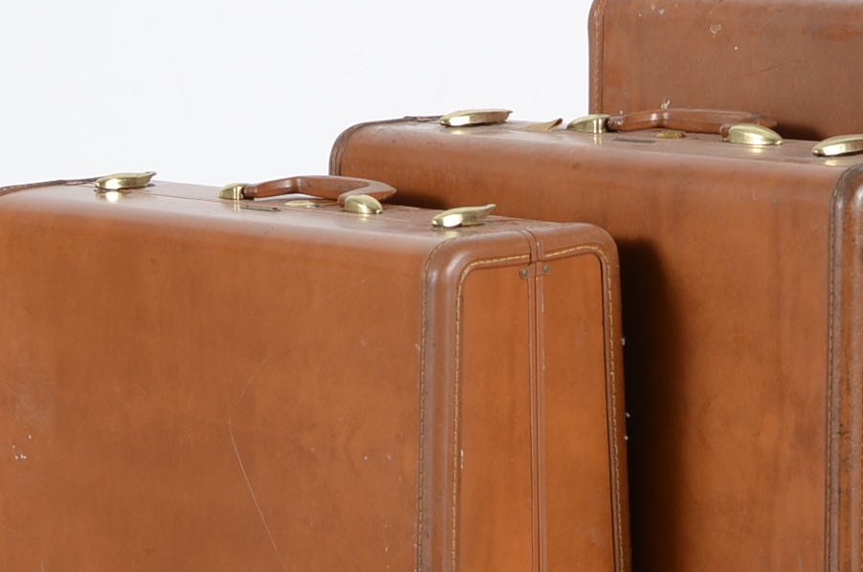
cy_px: 271
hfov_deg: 14.2
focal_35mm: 143
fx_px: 3431
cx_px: 781
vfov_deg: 9.5
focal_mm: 35
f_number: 5.6
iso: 100
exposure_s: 1/160
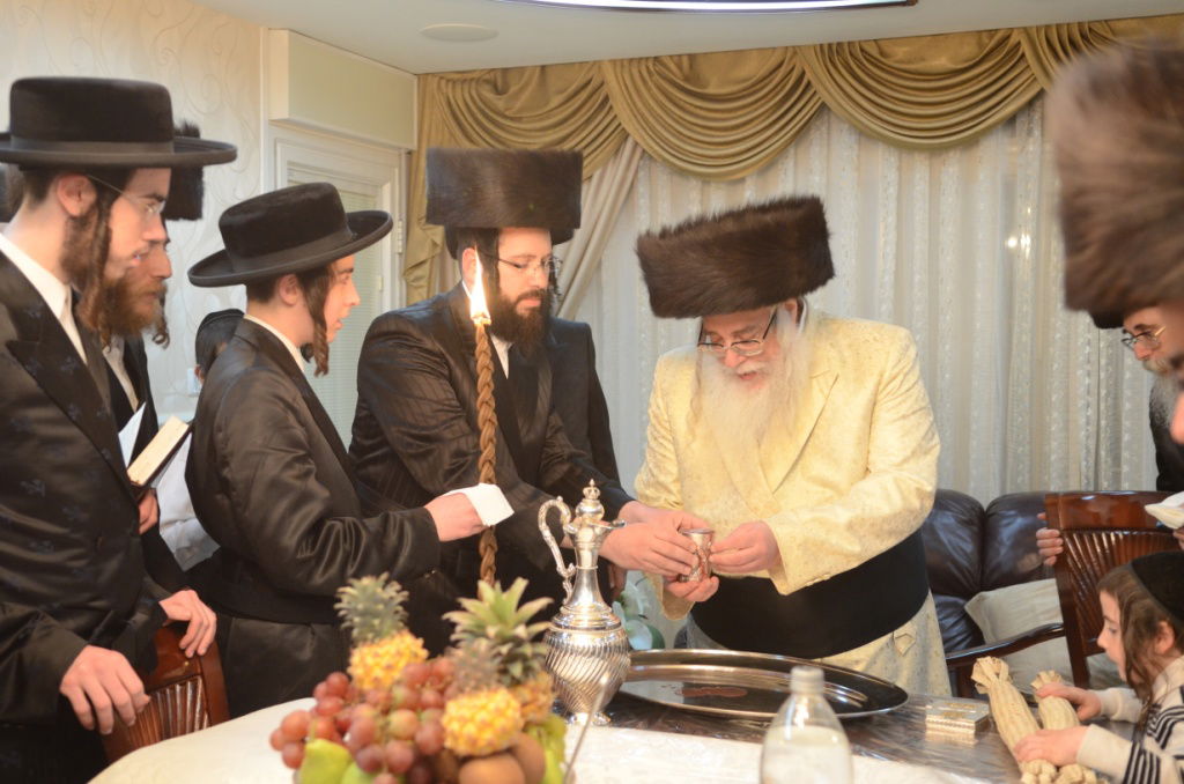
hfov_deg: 43.7
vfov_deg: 29.7
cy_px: 392
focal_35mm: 45
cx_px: 592
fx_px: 1477
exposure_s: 1/80
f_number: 3.2
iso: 1250
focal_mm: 30
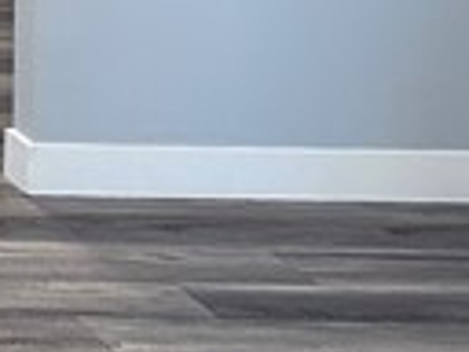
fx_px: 2601
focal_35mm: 192
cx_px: -868
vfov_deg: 7.4
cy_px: -392
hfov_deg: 8.7
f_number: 1.78
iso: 200
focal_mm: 6.86
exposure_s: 1/120
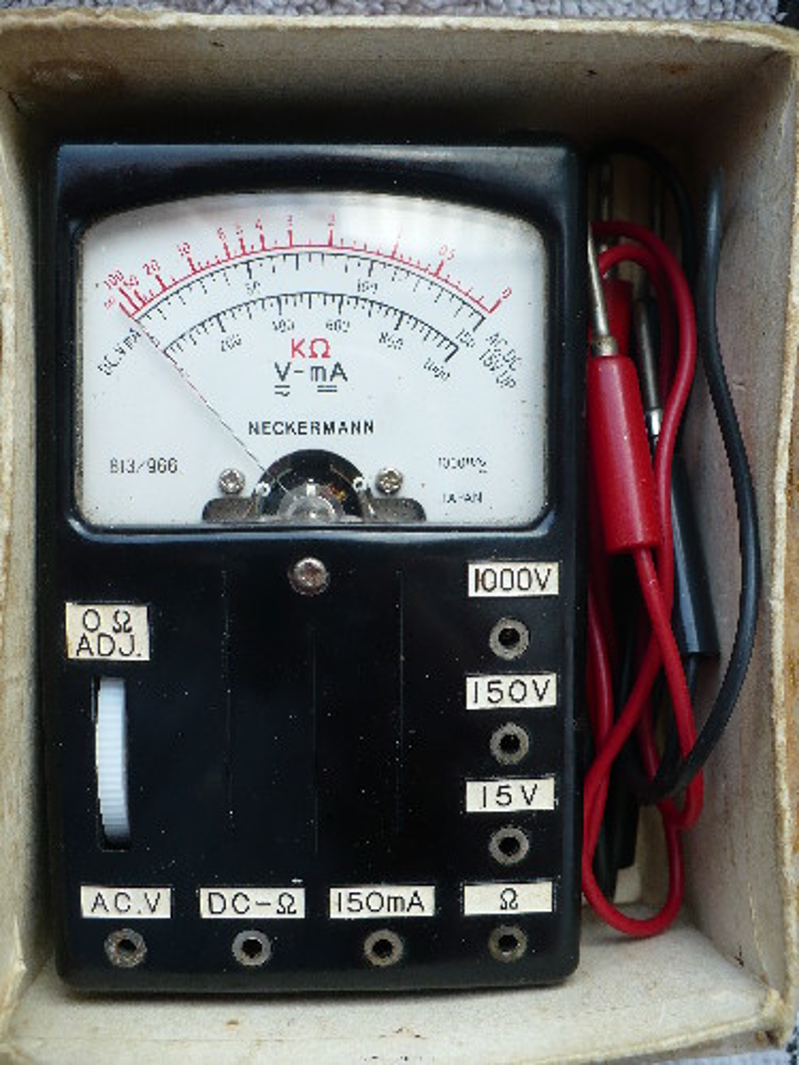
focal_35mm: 37
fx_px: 1139
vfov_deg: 50.1
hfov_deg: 38.7
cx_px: 400
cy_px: 532
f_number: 2.8
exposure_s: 1/60
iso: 100
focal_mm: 6.1
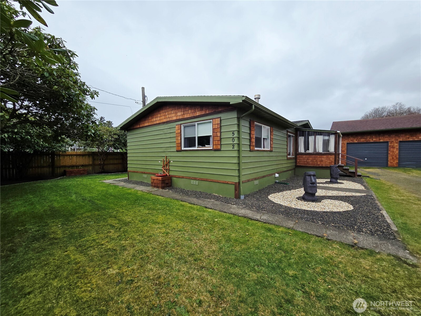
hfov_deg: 106.2
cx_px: 210
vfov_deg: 89.9
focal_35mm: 13
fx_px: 158
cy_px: 158
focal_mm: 2.2
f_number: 2.2
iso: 50
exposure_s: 1/1429
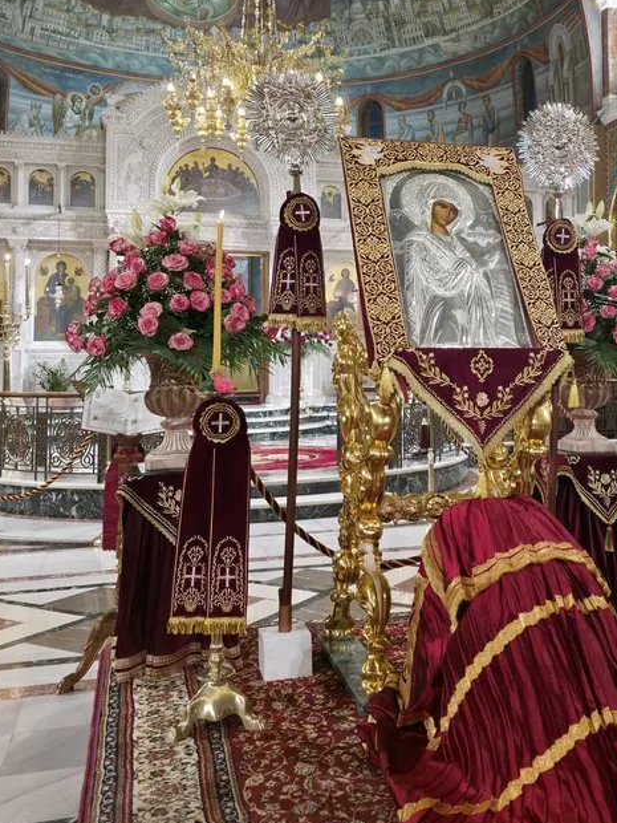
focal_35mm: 38
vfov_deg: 48.5
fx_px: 903
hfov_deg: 37.3
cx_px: 415
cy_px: 312
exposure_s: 1/100
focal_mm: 6.3
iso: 320
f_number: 1.7
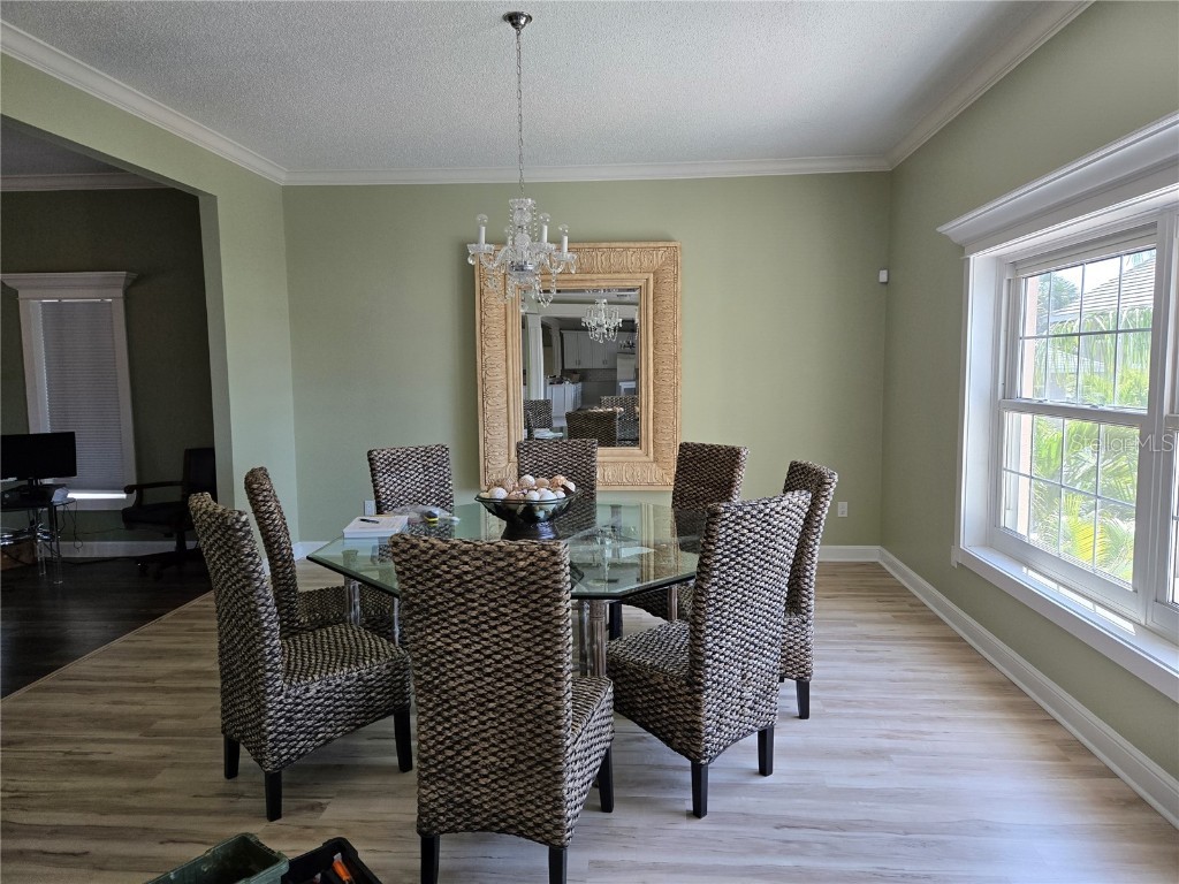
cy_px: 442
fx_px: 783
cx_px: 590
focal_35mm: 23
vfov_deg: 58.9
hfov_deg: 73.9
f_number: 1.8
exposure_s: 1/180
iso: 125
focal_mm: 5.4
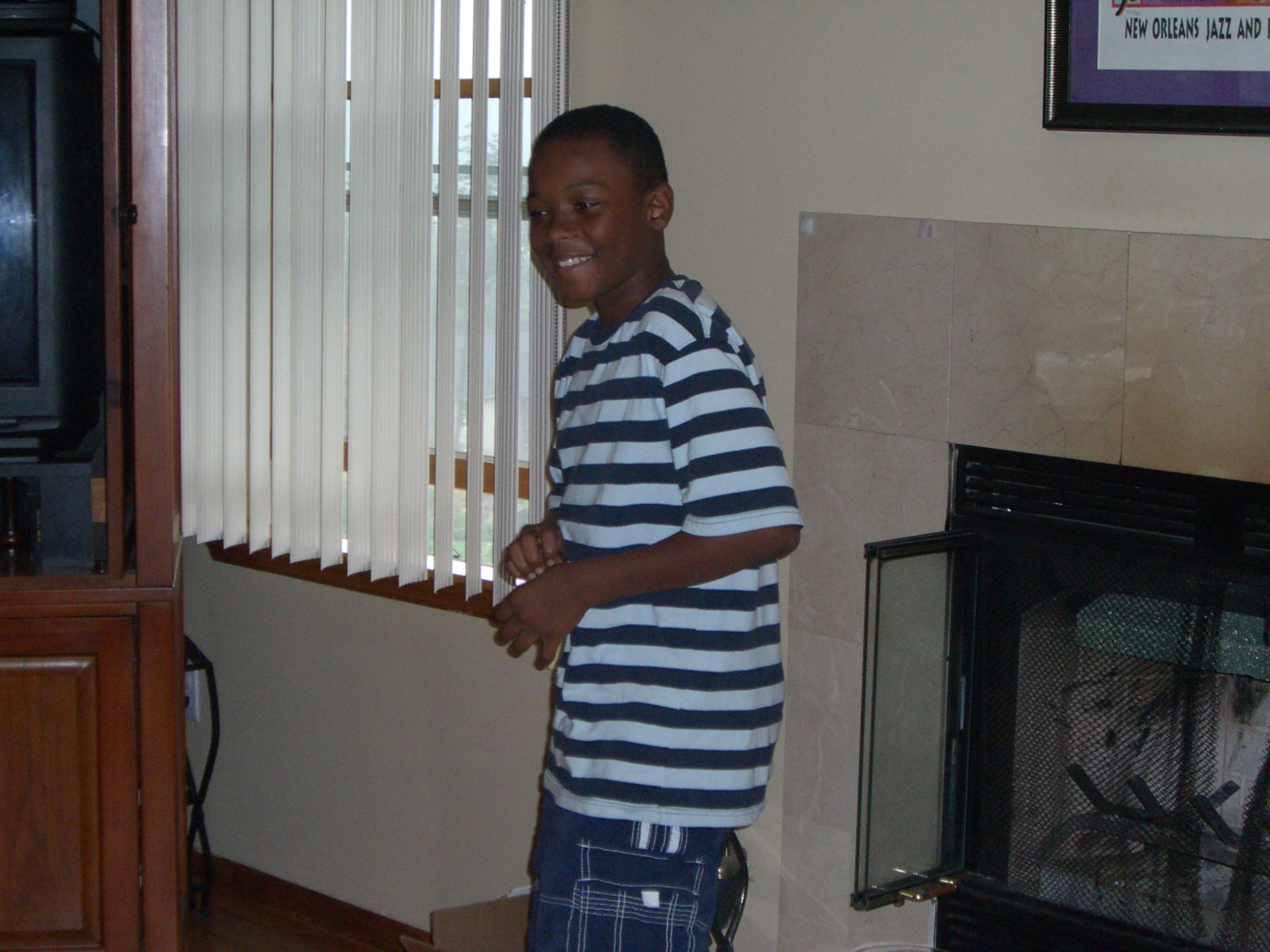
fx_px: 2898
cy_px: 476
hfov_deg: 24.7
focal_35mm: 79
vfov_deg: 18.7
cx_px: 635
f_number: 4.1
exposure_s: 1/60
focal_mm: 12.8
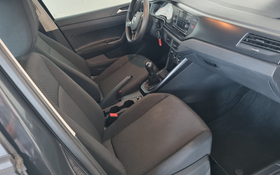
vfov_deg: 44.5
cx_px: 138
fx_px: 214
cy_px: 78
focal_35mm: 28
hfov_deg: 66.5
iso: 800
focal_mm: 5.4
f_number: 1.8
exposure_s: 1/50
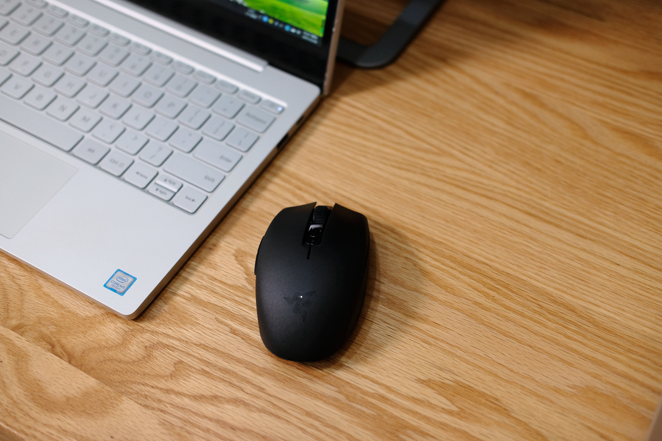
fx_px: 975
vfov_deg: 25.5
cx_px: 331
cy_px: 220
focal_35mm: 53
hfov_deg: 37.5
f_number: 2
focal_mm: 35
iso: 500
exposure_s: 1/125
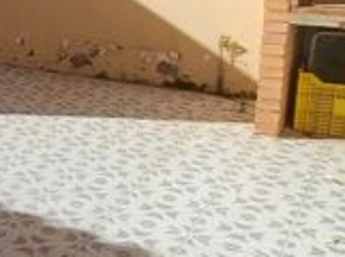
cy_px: 32
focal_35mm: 57
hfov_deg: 24.5
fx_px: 567
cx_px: -198
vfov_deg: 24.9
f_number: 2.2
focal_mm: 1.42
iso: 40
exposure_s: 1/1645
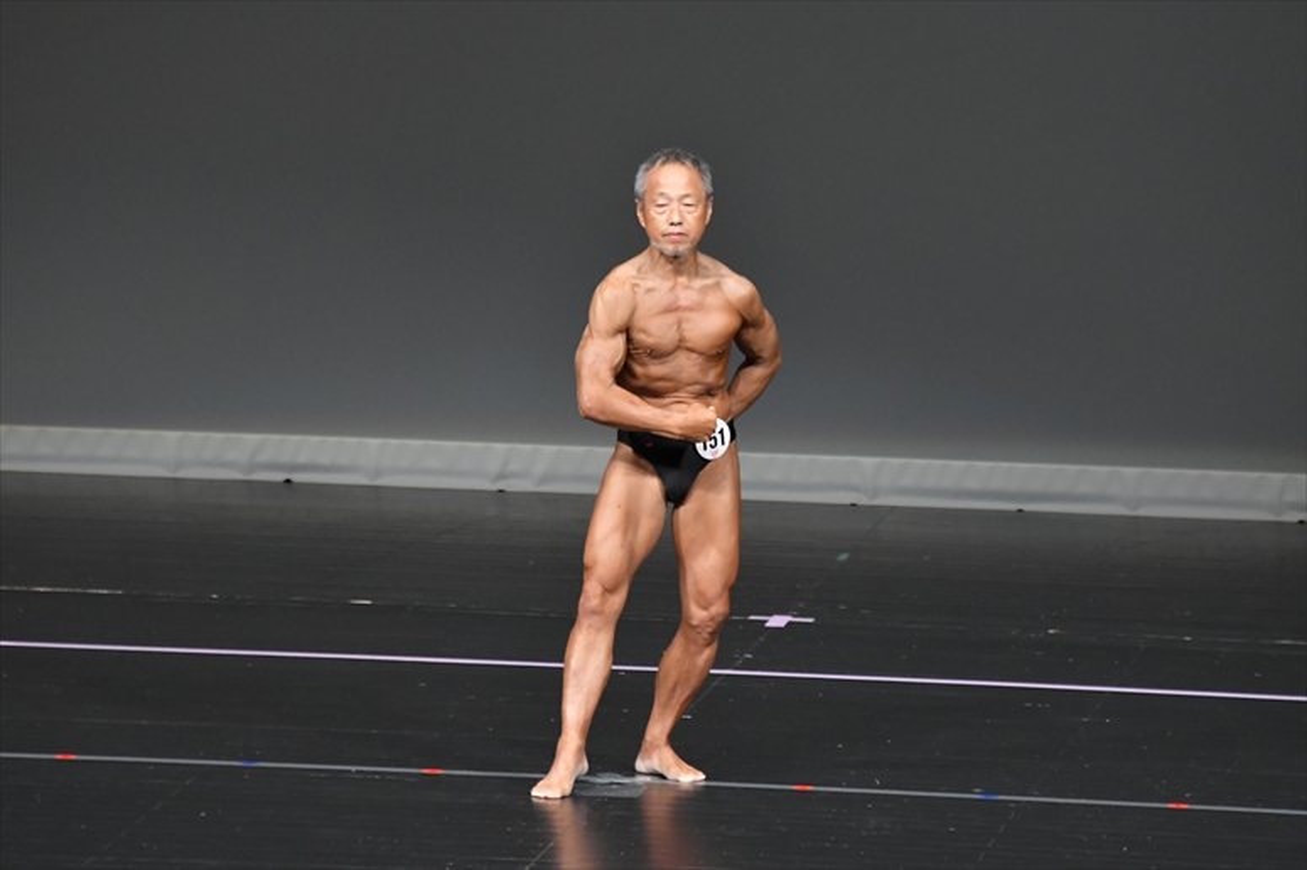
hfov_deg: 6.0
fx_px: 12519
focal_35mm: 345
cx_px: 654
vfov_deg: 4.0
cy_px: 435
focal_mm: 230
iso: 4000
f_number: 5.6
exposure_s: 1/400
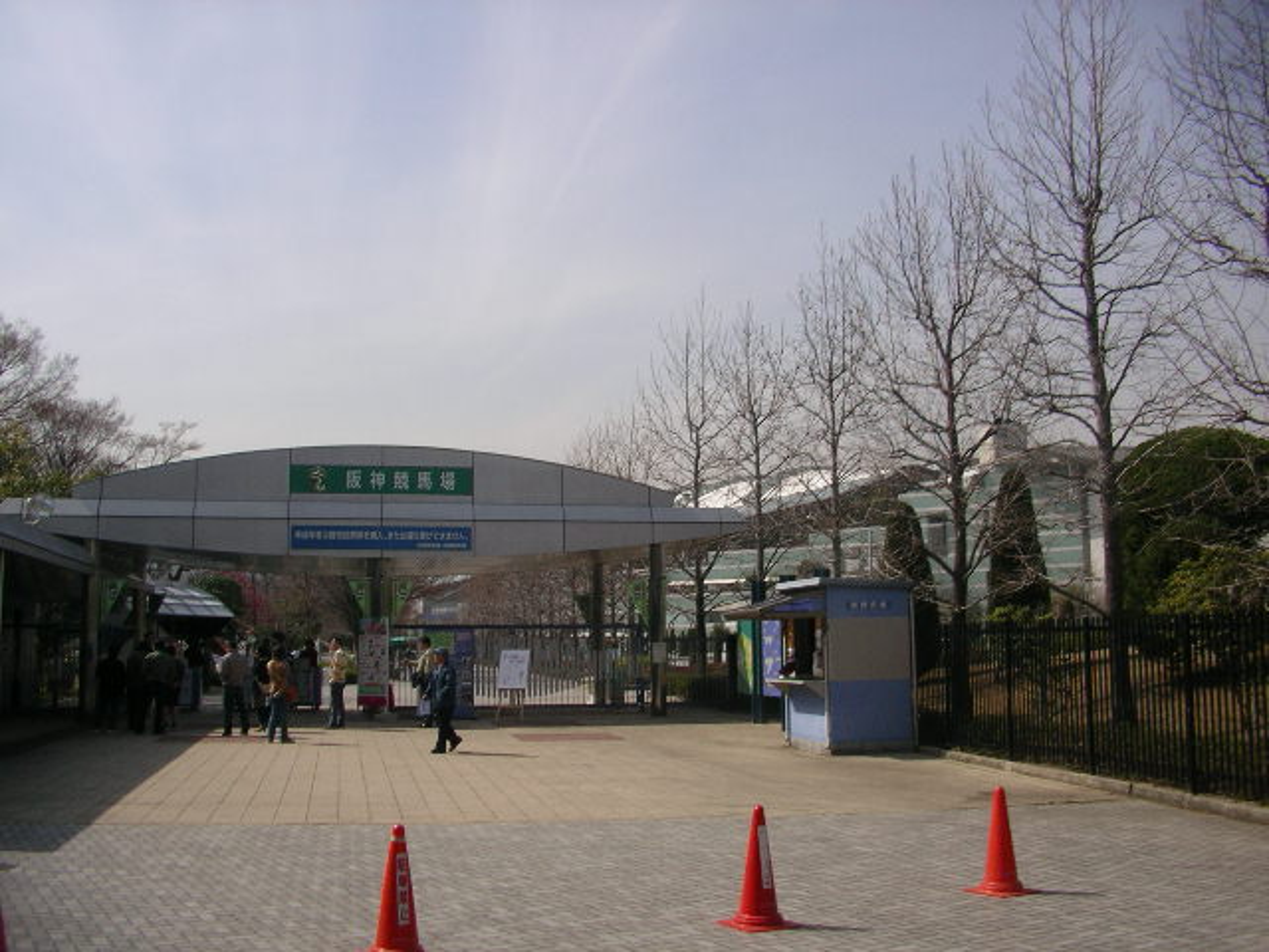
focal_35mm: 37
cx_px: 634
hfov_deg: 50.1
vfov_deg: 38.7
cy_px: 476
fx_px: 1356
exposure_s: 1/500
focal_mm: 5.7
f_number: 2.8
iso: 50
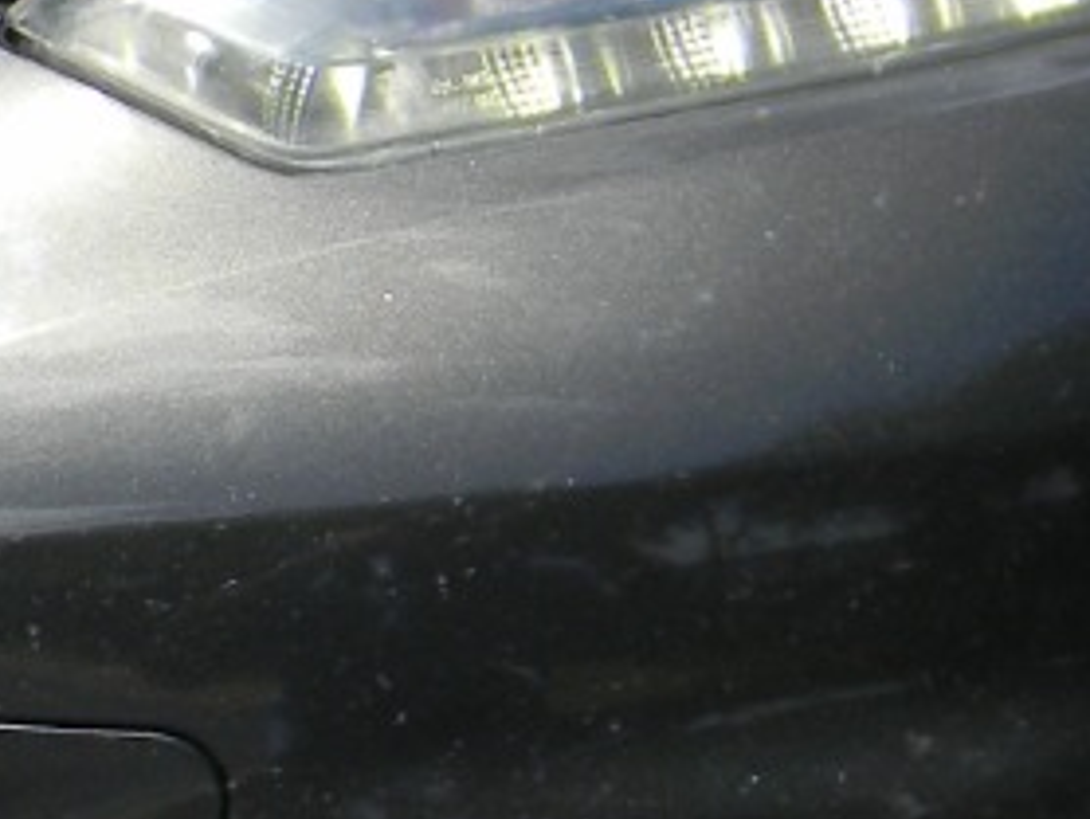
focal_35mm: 145
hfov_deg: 13.6
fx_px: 4570
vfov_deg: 10.2
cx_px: 282
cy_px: 364
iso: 80
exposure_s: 1/622
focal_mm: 5
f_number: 3.5
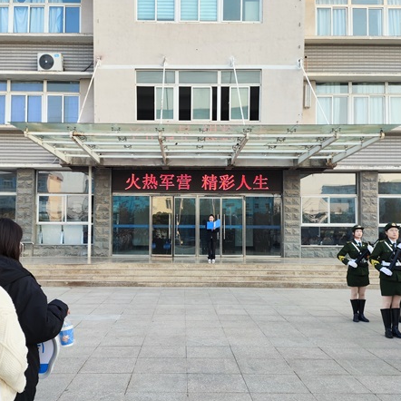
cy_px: 213
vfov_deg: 47.2
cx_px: 186
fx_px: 459
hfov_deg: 47.2
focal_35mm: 35
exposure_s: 1/162
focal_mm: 4.71
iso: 50
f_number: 1.79
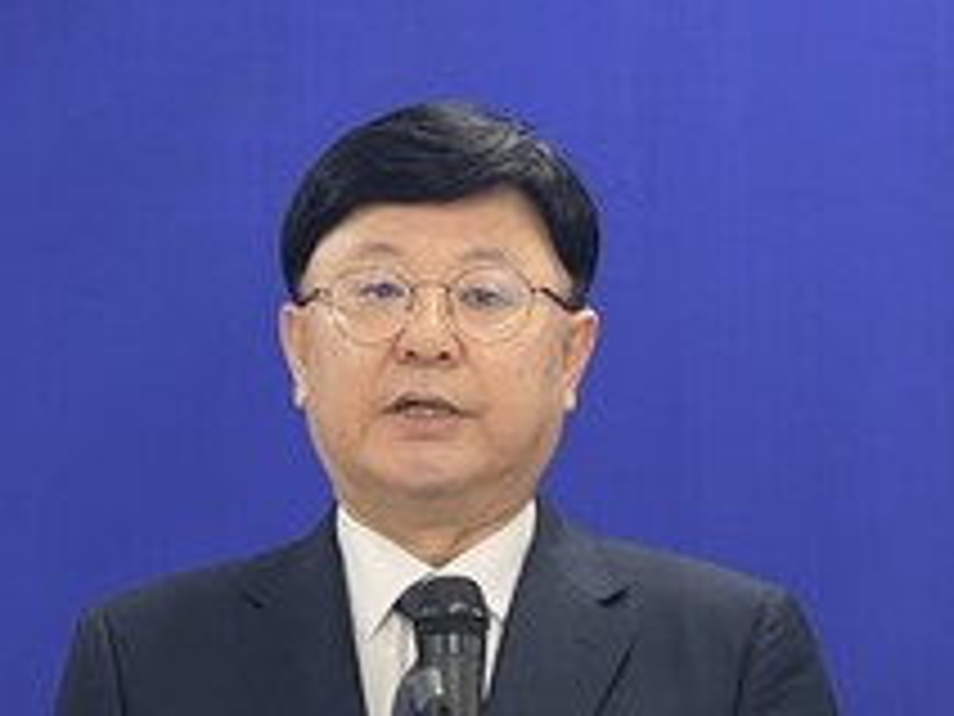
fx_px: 5815
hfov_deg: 9.4
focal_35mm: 211
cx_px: 454
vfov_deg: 7.0
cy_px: 457
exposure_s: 1/60
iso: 160
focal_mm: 7.5
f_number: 2.2
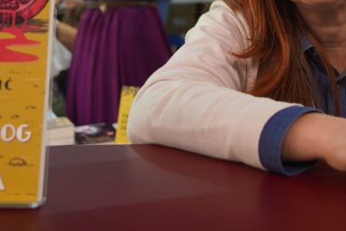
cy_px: -72
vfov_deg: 14.0
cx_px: 253
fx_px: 904
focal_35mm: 94
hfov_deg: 21.5
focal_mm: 34
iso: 800
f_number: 4
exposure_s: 1/160
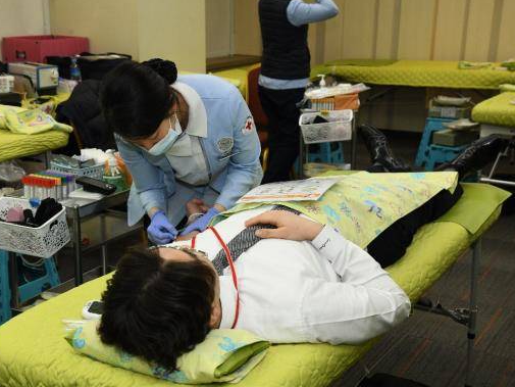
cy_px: 192
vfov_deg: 27.5
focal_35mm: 53
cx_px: 231
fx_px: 789
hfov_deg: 36.1
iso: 1250
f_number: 8
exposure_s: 1/125
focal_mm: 48
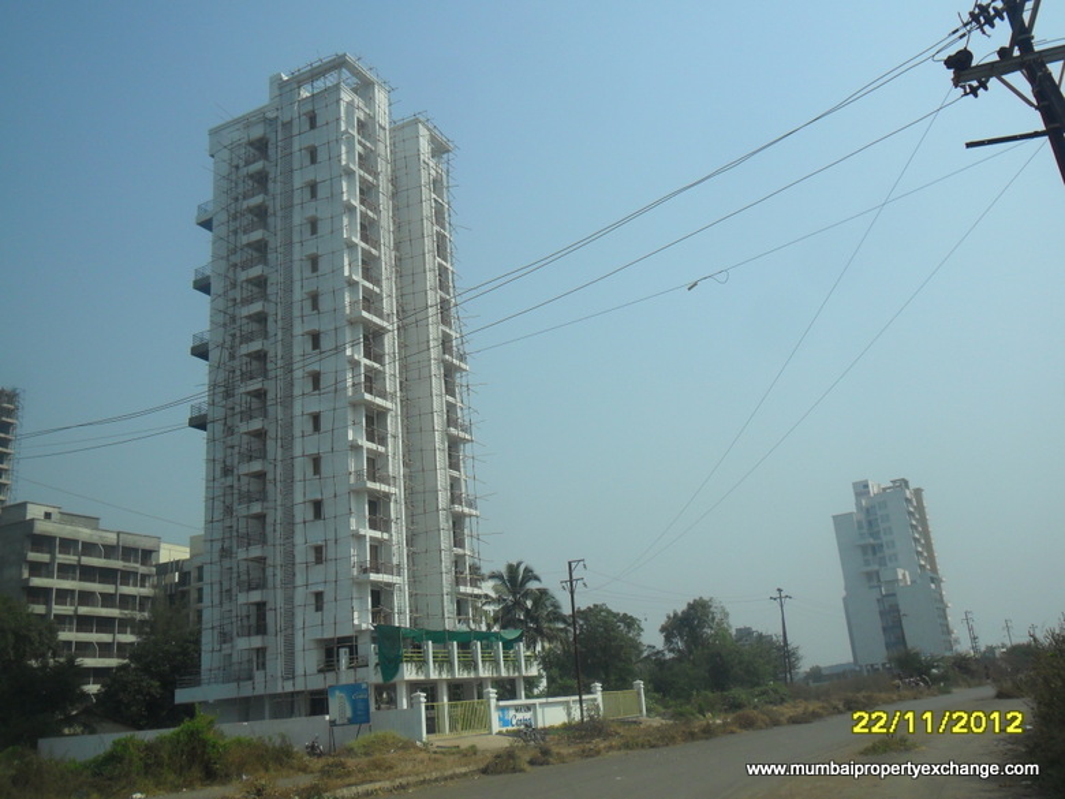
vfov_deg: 44.2
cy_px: 400
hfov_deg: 56.8
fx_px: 985
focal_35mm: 32
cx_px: 532
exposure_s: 1/250
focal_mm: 5.7
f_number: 9.4
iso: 100
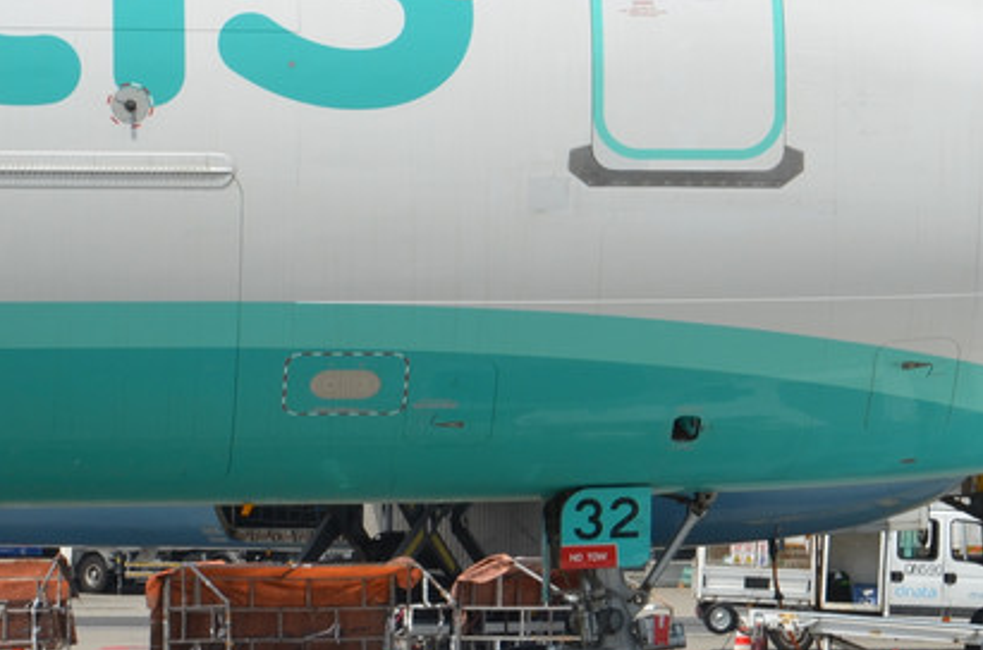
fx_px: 6974
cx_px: 1172
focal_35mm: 256
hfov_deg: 8.0
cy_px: 186
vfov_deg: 5.3
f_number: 10
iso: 160
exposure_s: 1/400
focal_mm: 58
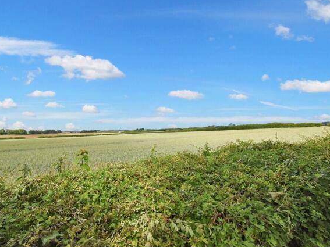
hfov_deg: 81.4
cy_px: 124
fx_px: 191
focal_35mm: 20
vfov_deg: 66.0
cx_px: 145
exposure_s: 1/800
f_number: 14
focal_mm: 12
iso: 800
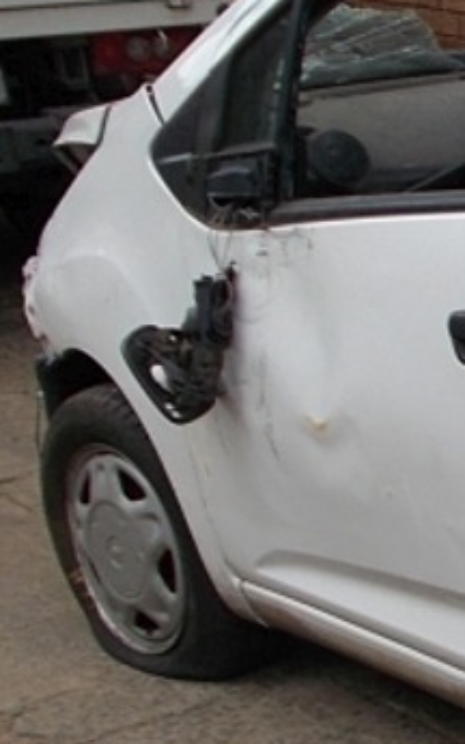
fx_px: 1968
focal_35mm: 97
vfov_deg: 21.3
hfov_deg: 11.2
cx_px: 1133
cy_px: 515
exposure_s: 1/80
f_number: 8
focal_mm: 4.6
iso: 80
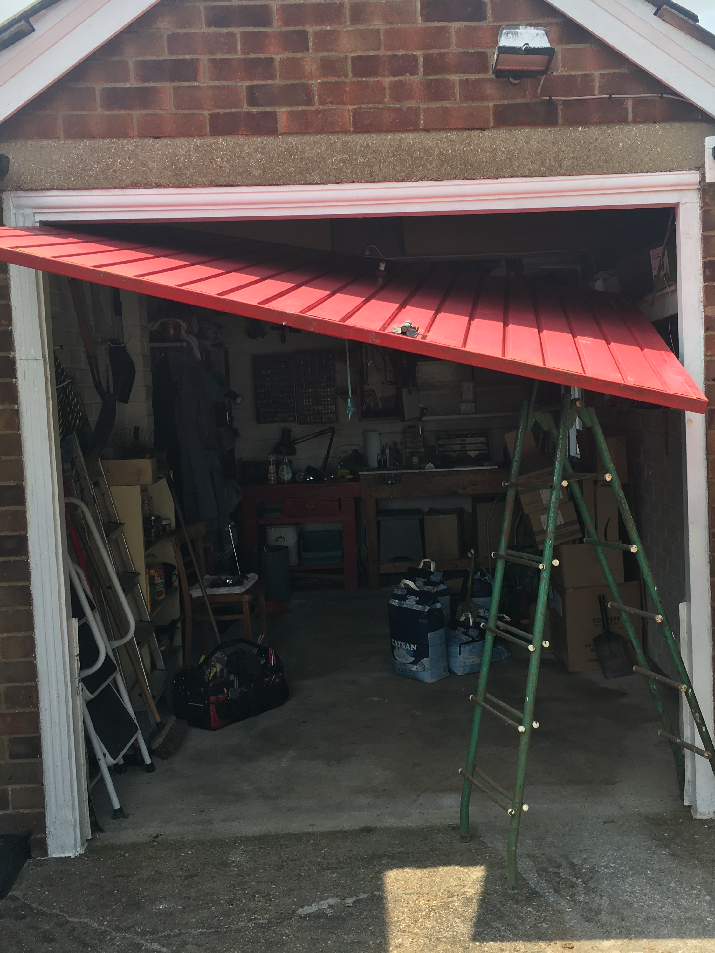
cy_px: 474
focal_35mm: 39
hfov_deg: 36.5
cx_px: 461
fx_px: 1074
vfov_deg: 47.9
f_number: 2.2
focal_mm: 4.15
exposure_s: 1/596
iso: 25
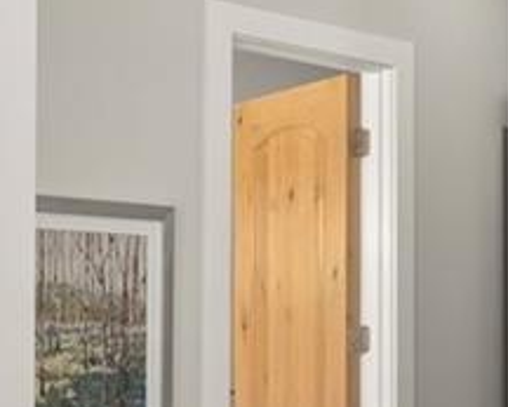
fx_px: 1670
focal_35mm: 111
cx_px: 261
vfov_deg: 13.7
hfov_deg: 17.3
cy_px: 378
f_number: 9
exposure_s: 1/2.5
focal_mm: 16
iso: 640
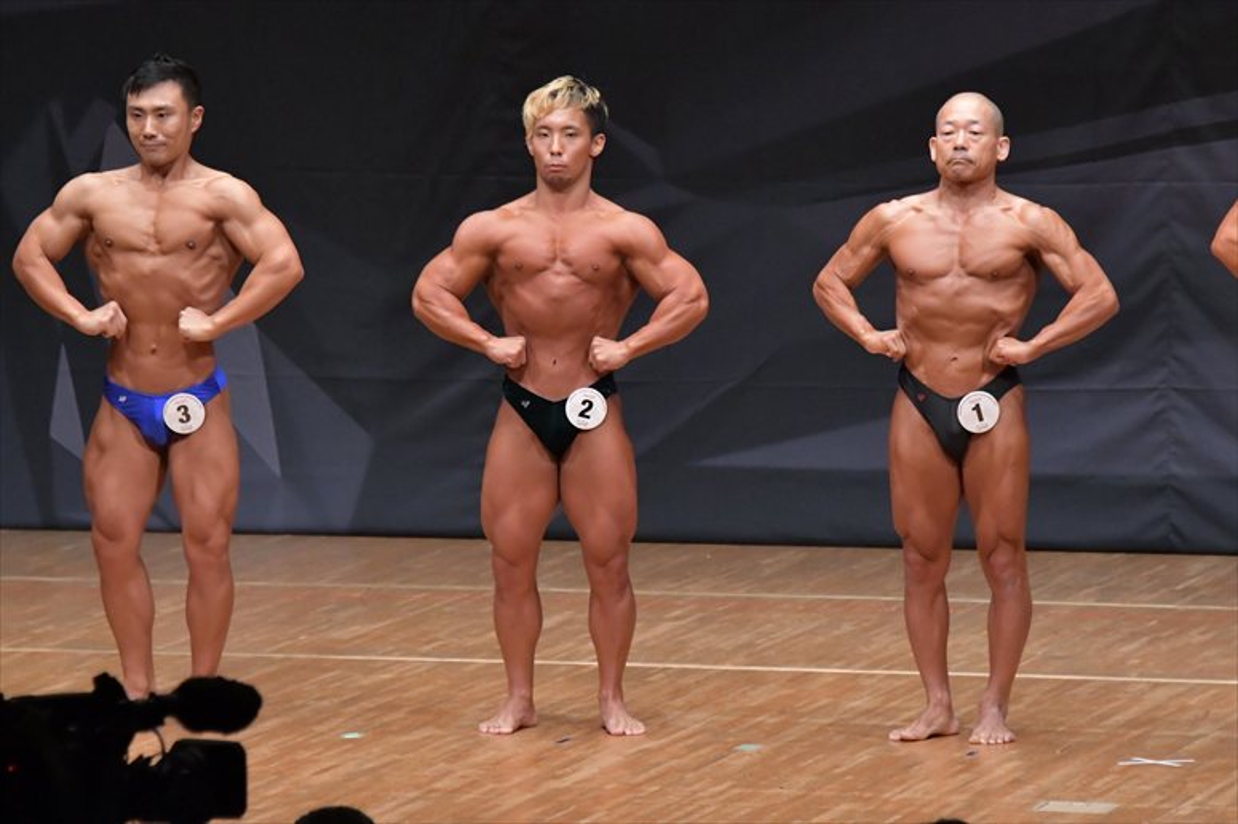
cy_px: 412
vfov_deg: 4.8
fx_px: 9796
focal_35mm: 285
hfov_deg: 7.2
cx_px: 619
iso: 6400
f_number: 5.6
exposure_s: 1/400
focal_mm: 190
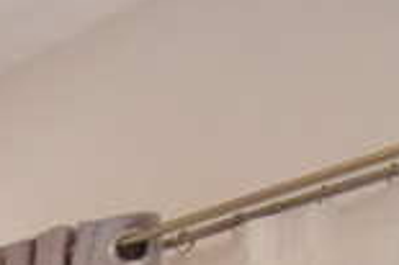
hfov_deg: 9.3
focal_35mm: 116
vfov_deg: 8.0
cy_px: 1021
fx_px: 1284
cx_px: -1037
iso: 500
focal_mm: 10
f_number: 4.5
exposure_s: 1/30
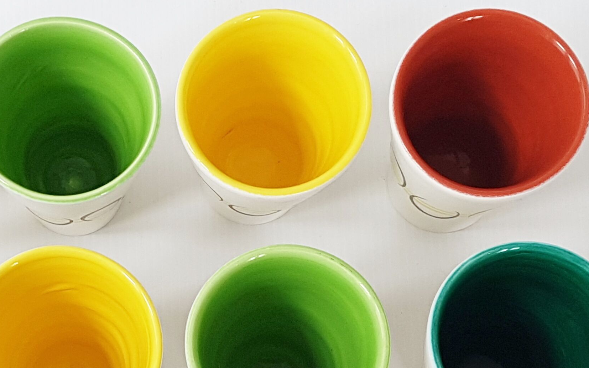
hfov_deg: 41.1
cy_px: 211
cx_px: 175
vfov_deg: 26.8
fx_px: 770
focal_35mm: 48
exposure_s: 1/100
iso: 64
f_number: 1.7
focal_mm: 4.2
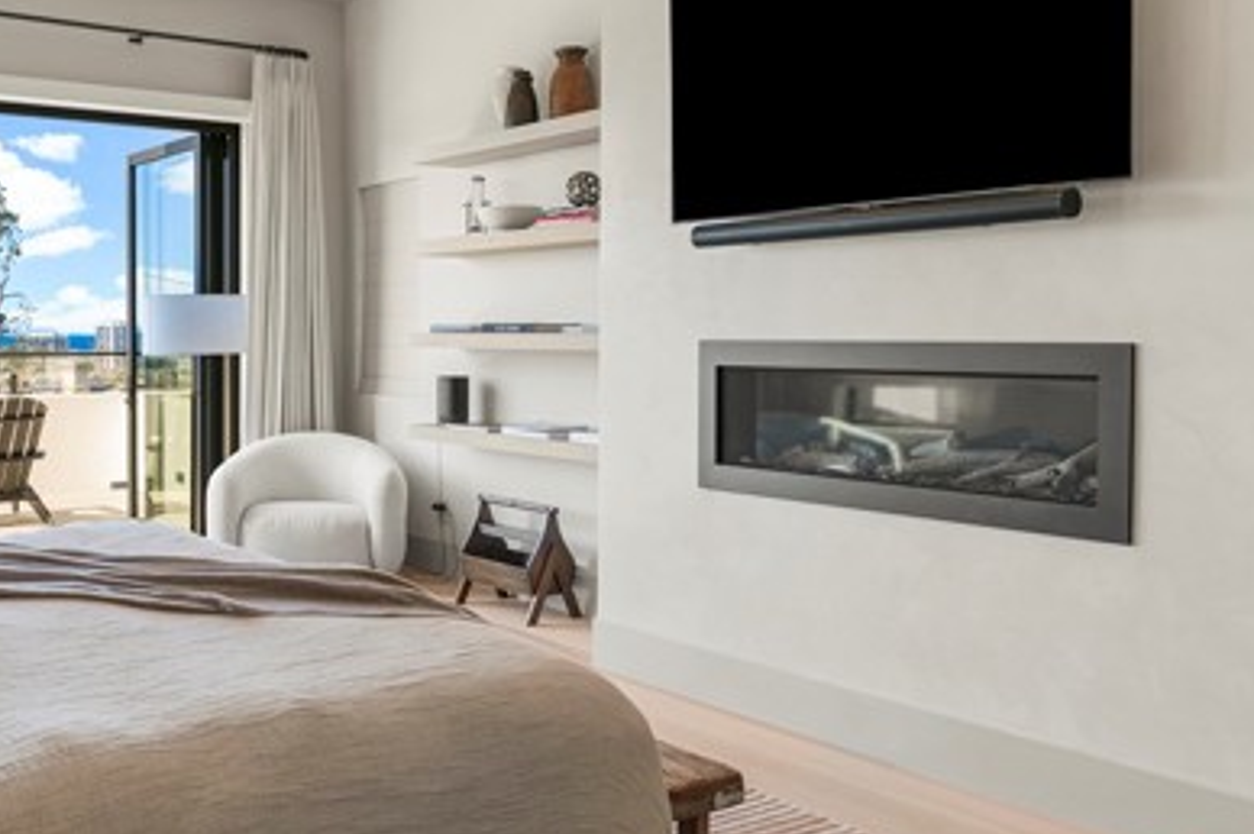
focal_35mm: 33
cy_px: 369
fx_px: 1148
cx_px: 275
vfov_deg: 39.8
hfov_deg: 53.9
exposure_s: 1/15
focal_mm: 20
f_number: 7.1
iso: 100
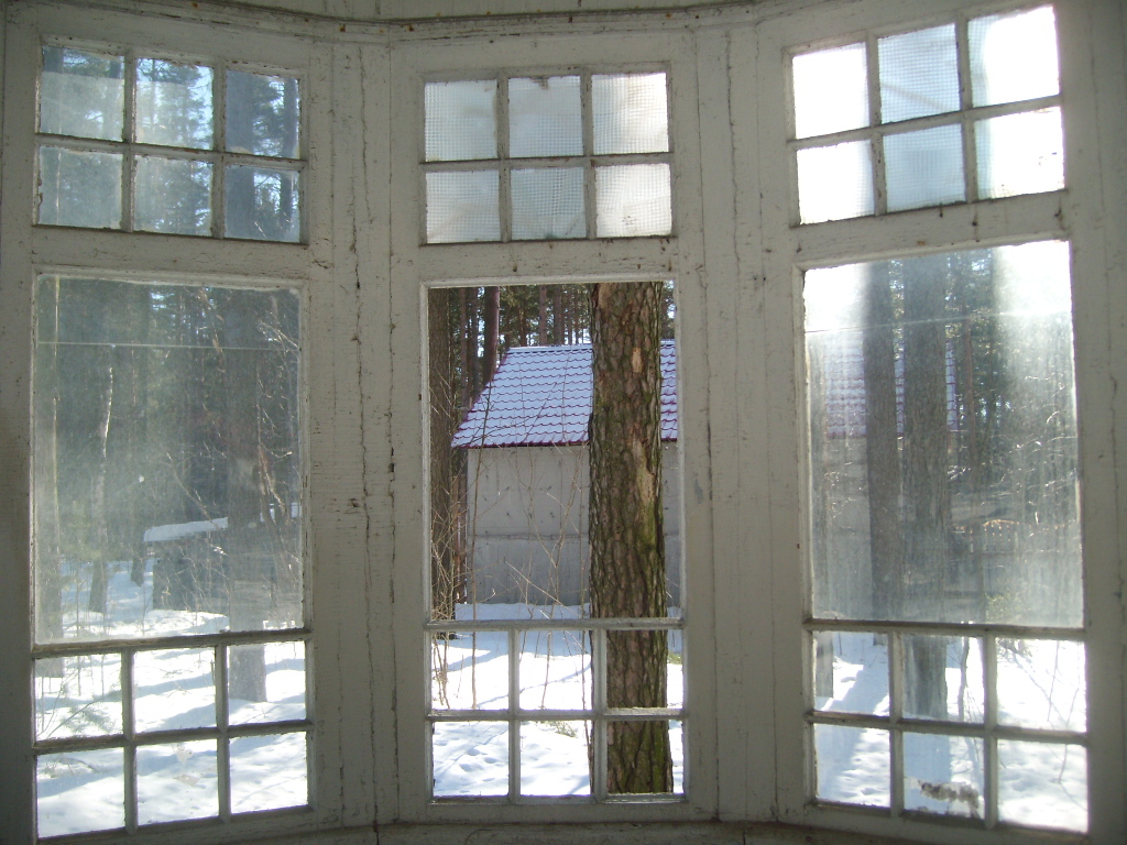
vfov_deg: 40.7
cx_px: 564
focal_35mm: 35
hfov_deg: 52.6
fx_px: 1140
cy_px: 422
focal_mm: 5.8
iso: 50
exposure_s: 1/105
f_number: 7.1
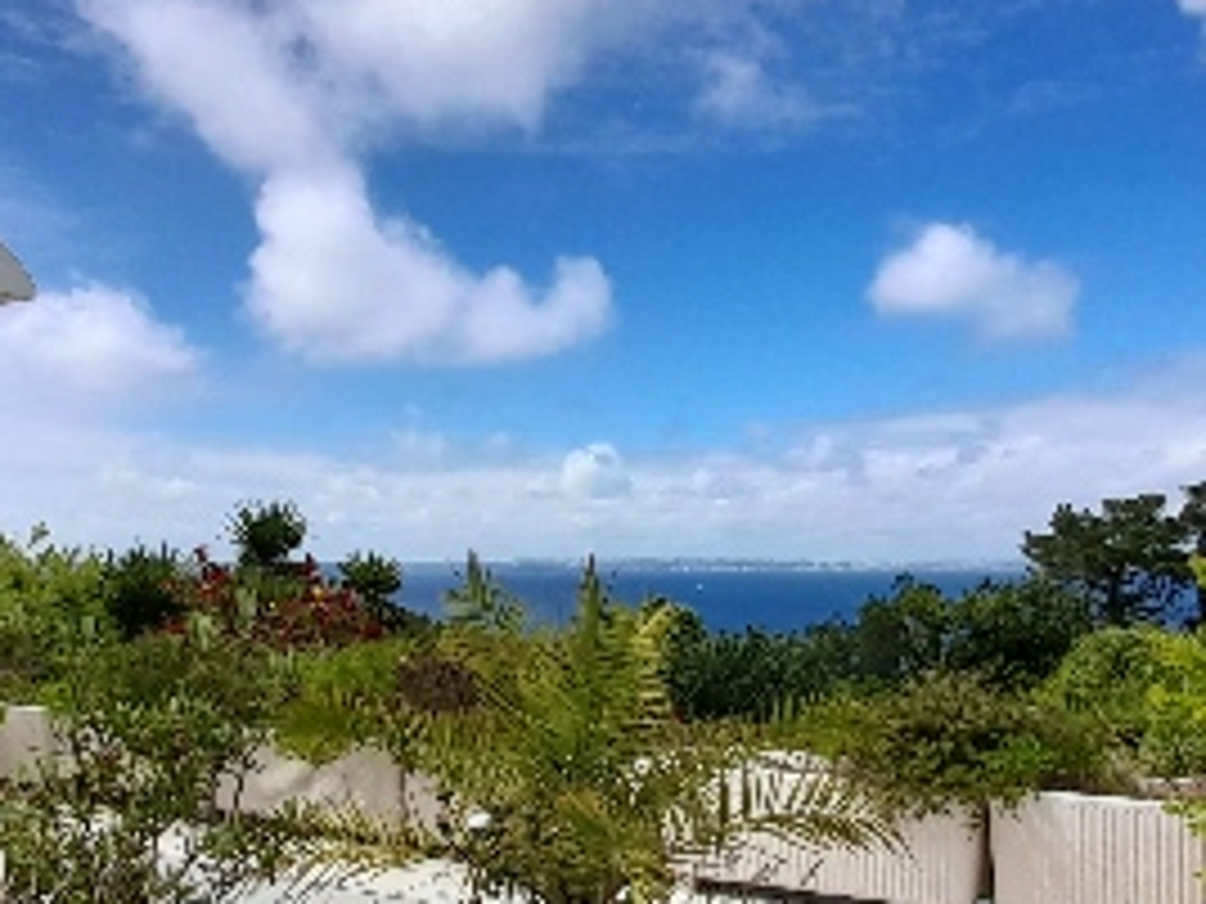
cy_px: 580
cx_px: 630
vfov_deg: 45.0
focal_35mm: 31
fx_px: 1080
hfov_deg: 58.3
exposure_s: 1/1745
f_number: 2.2
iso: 40
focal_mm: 1.42
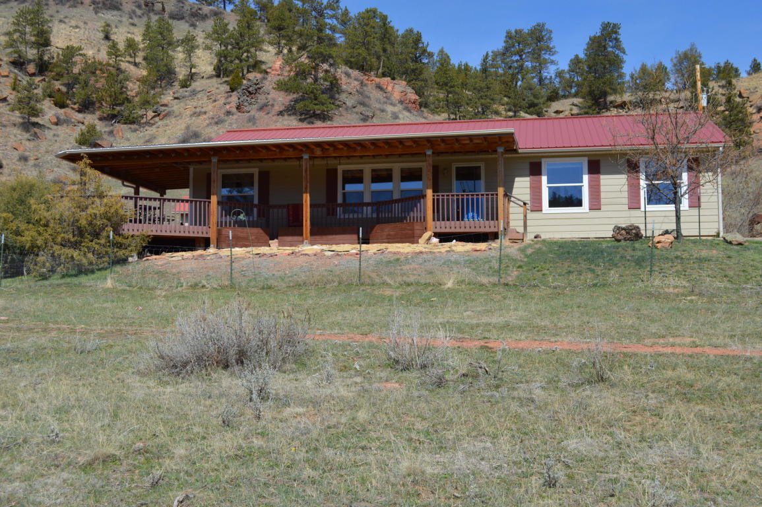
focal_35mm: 42
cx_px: 381
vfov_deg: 31.8
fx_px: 888
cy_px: 254
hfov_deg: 46.4
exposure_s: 1/1600
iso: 400
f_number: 6.3
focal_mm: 28
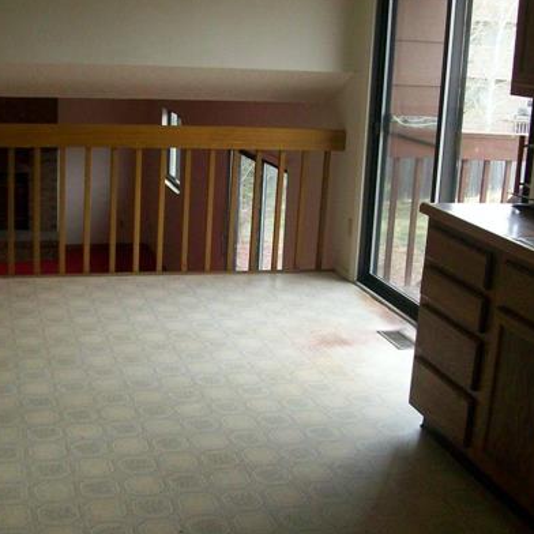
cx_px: 202
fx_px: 908
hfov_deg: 32.6
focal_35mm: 52
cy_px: 253
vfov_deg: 32.8
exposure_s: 1/135
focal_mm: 6
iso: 200
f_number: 2.7
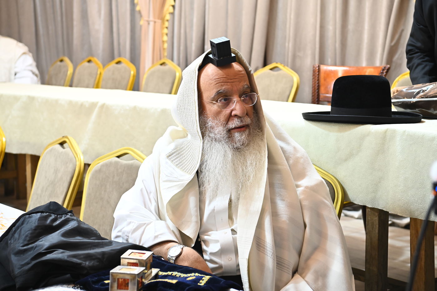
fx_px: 849
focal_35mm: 70
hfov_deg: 28.9
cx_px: 218
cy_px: 146
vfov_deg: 19.4
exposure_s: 1/125
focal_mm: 70
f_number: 5.6
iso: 1600
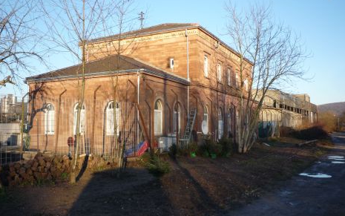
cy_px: 105
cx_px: 174
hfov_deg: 55.3
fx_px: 329
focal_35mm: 35
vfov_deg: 36.3
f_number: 4
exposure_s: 1/250
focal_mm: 5.2
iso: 100
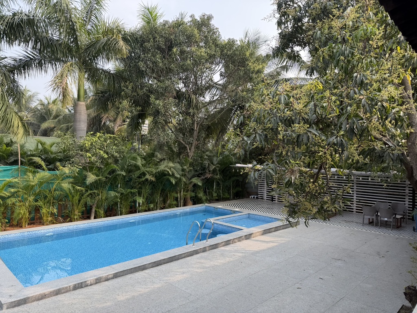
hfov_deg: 71.6
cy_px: 156
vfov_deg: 56.8
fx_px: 289
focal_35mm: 24
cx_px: 208
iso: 80
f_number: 1.78
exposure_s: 1/671
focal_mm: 6.76
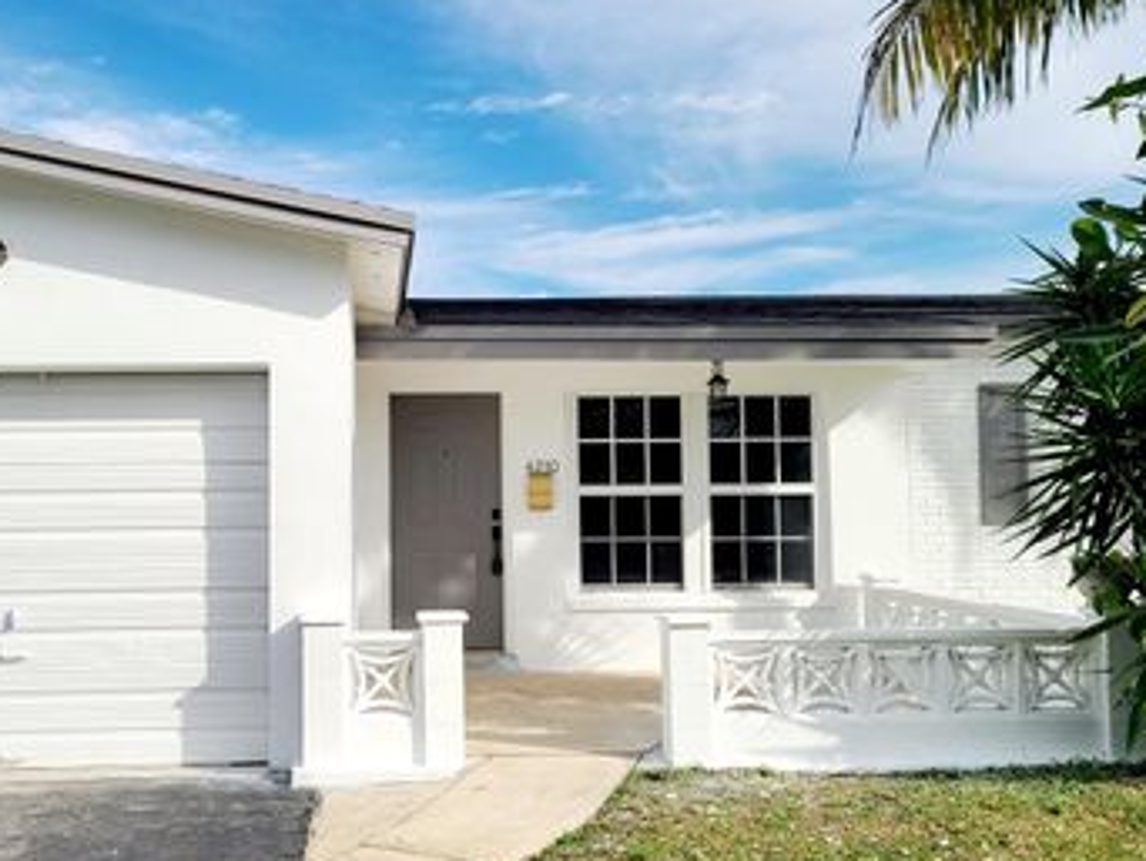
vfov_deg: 37.8
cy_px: 457
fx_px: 1259
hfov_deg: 48.6
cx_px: 446
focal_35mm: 38
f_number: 1.8
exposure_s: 1/5000
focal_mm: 5.4
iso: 40
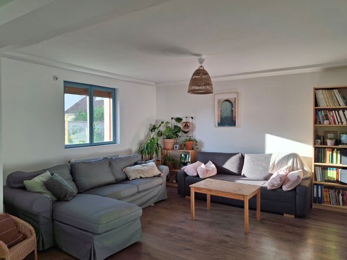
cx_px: 174
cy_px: 130
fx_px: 251
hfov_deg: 69.4
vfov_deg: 54.9
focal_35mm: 25
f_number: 1.8
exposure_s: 1/123
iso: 25
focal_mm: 4.69
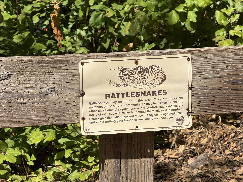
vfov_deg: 12.3
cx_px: 122
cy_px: 91
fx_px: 842
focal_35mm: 120
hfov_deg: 16.4
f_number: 2.8
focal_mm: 15.66
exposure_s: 1/2024
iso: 50
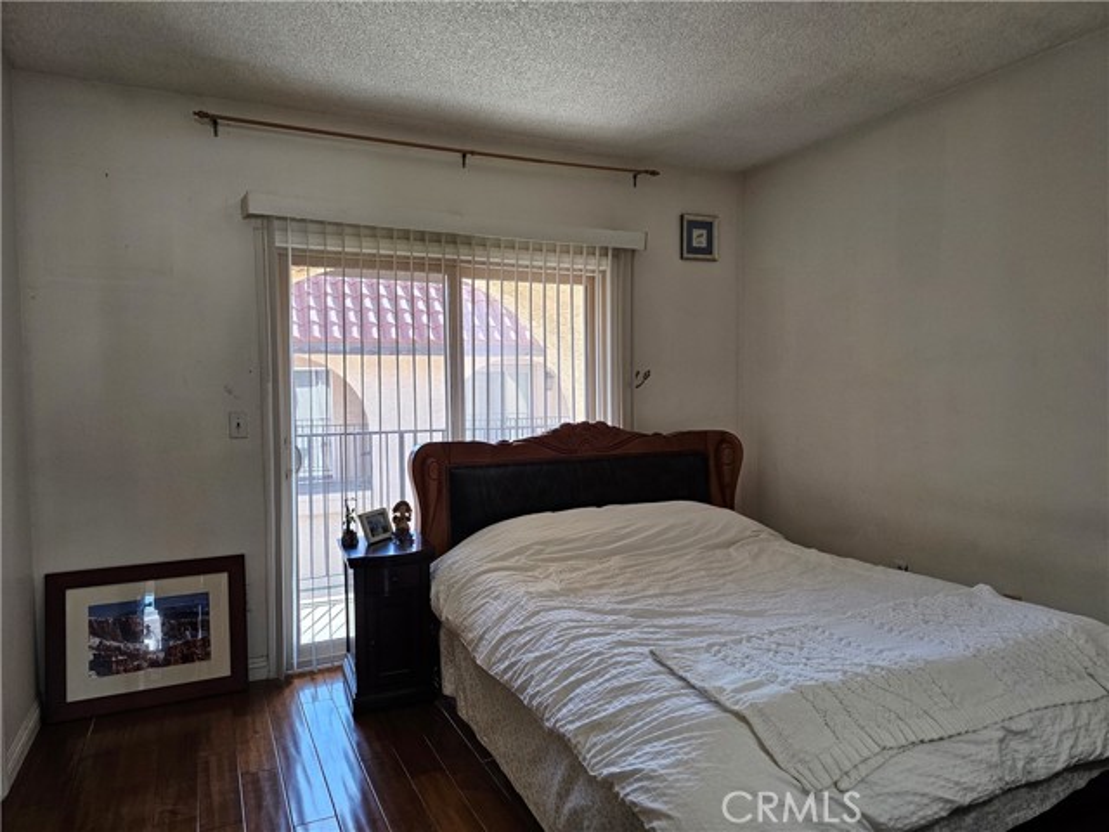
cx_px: 554
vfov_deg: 58.9
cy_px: 416
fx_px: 737
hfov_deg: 73.9
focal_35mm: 23
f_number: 1.7
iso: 160
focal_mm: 6.3
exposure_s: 1/120
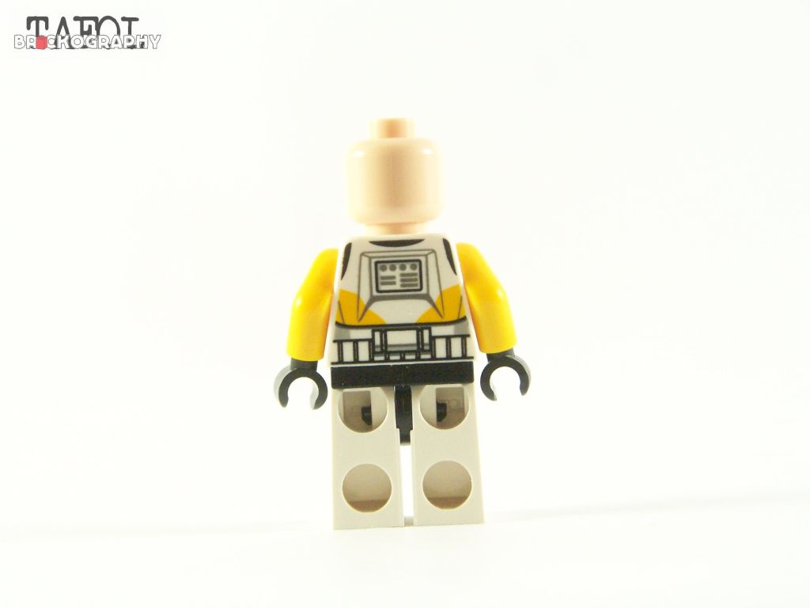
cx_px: 405
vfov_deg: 12.7
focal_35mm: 117
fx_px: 2738
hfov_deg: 16.8
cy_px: 304
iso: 400
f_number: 4
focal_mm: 19.4
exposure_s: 1/60
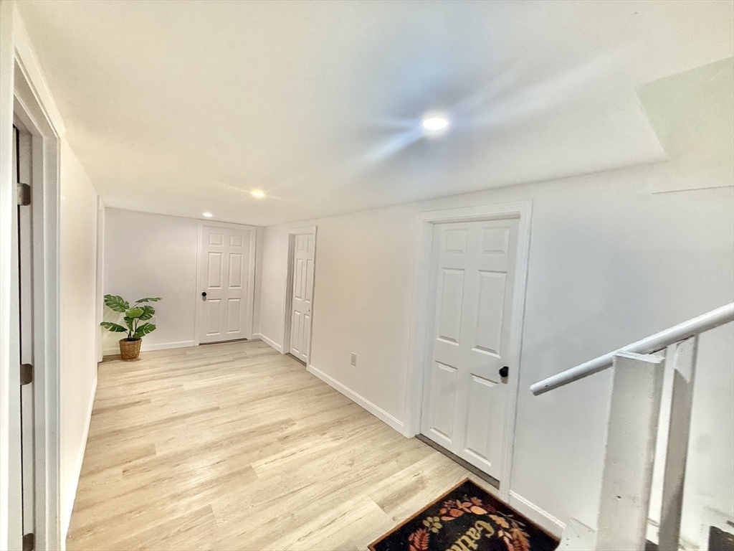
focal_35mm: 14
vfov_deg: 85.7
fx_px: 297
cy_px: 276
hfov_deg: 102.1
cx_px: 367
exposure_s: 1/60
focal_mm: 2.22
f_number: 2.2
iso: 200
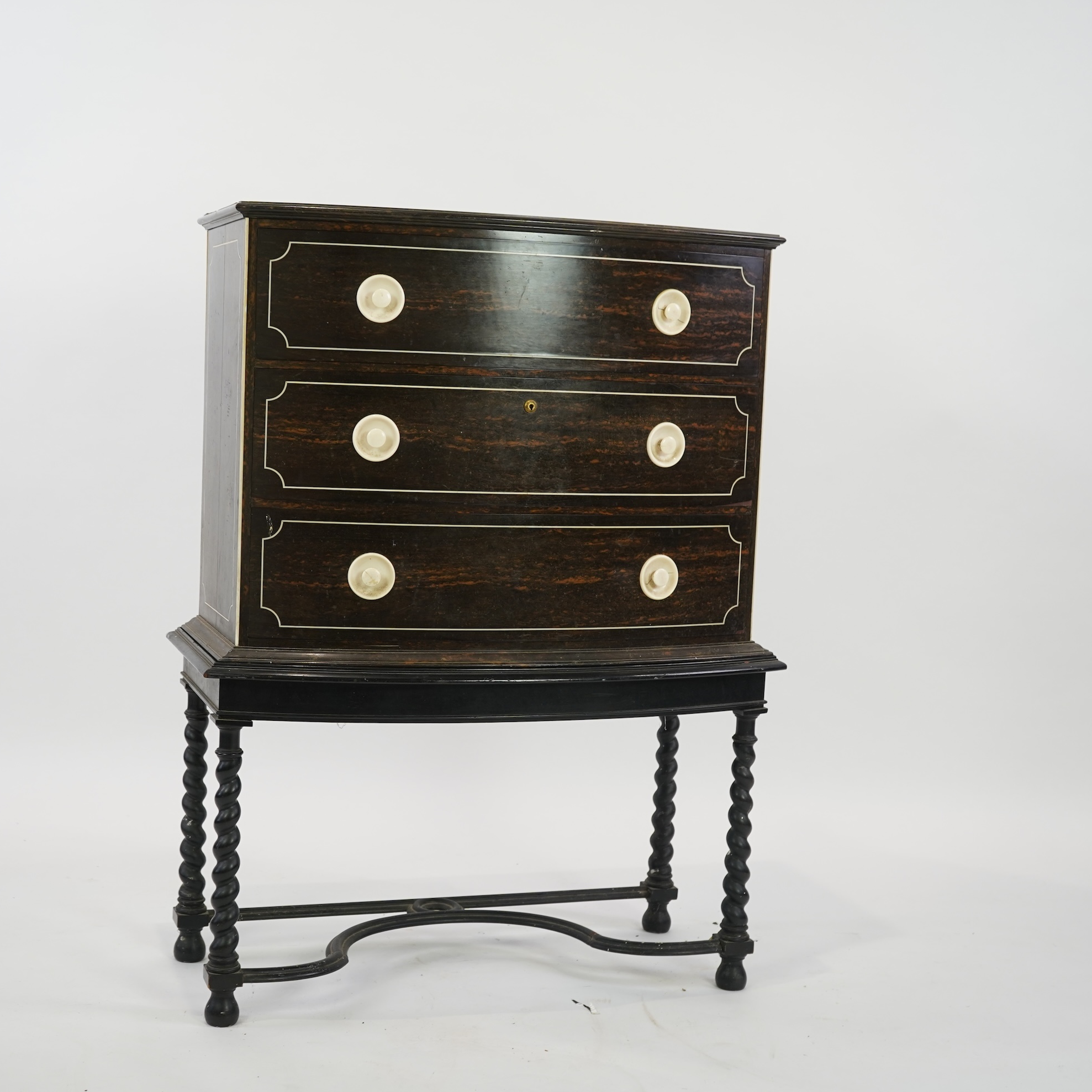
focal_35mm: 49
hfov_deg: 34.6
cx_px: 467
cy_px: 550
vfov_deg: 34.7
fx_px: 1749
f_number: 5
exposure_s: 1/60
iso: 400
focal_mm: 38
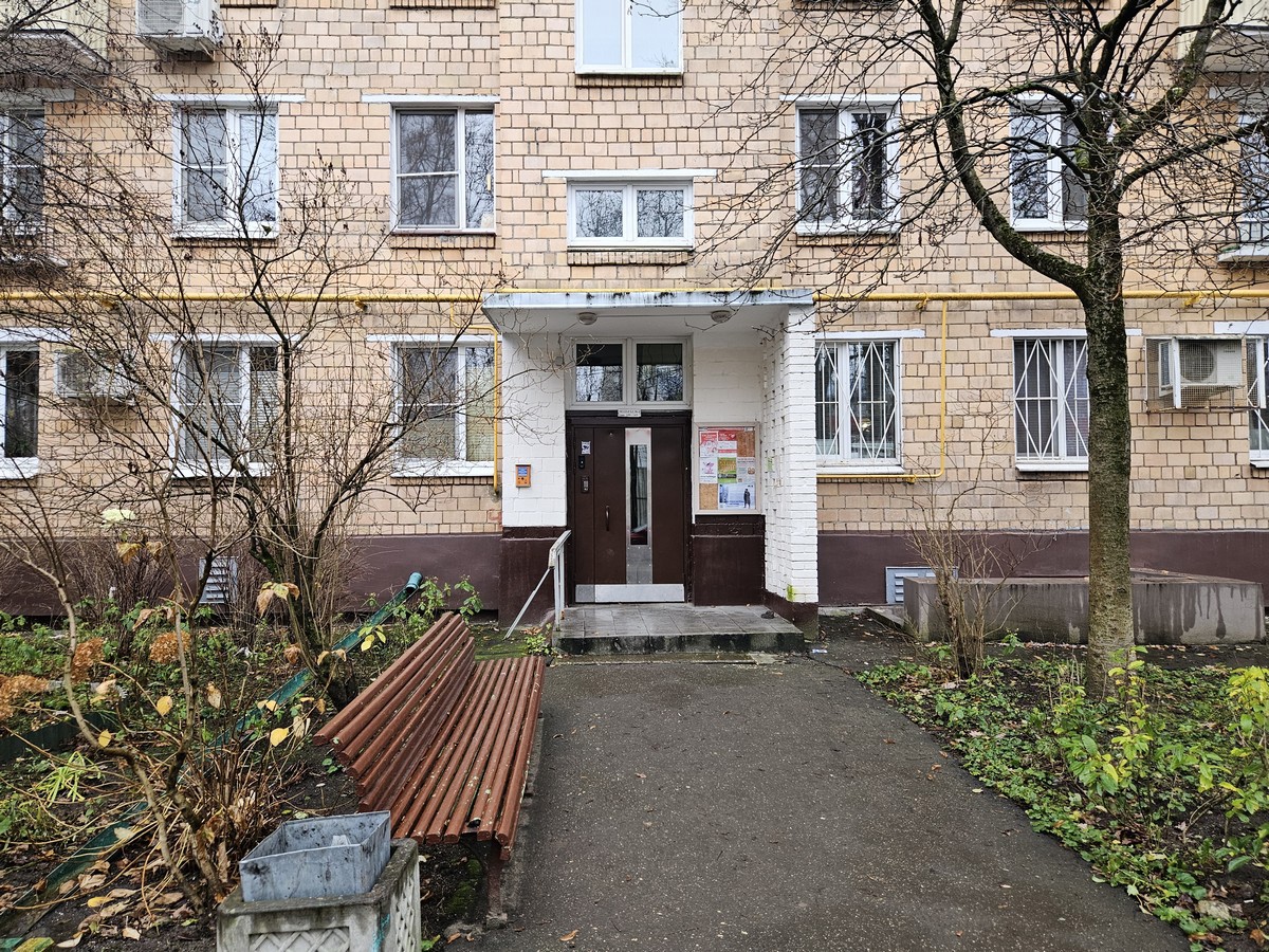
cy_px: 476
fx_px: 843
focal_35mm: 23
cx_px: 634
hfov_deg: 73.9
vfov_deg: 58.9
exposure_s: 1/190
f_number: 1.8
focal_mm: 5.4
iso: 125
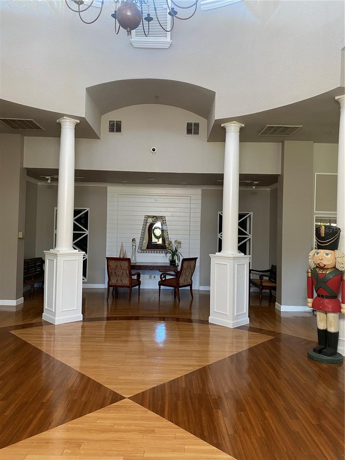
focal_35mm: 26
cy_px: 230
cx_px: 172
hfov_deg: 53.1
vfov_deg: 67.3
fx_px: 346
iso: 125
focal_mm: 4.25
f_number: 1.8
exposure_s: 1/91
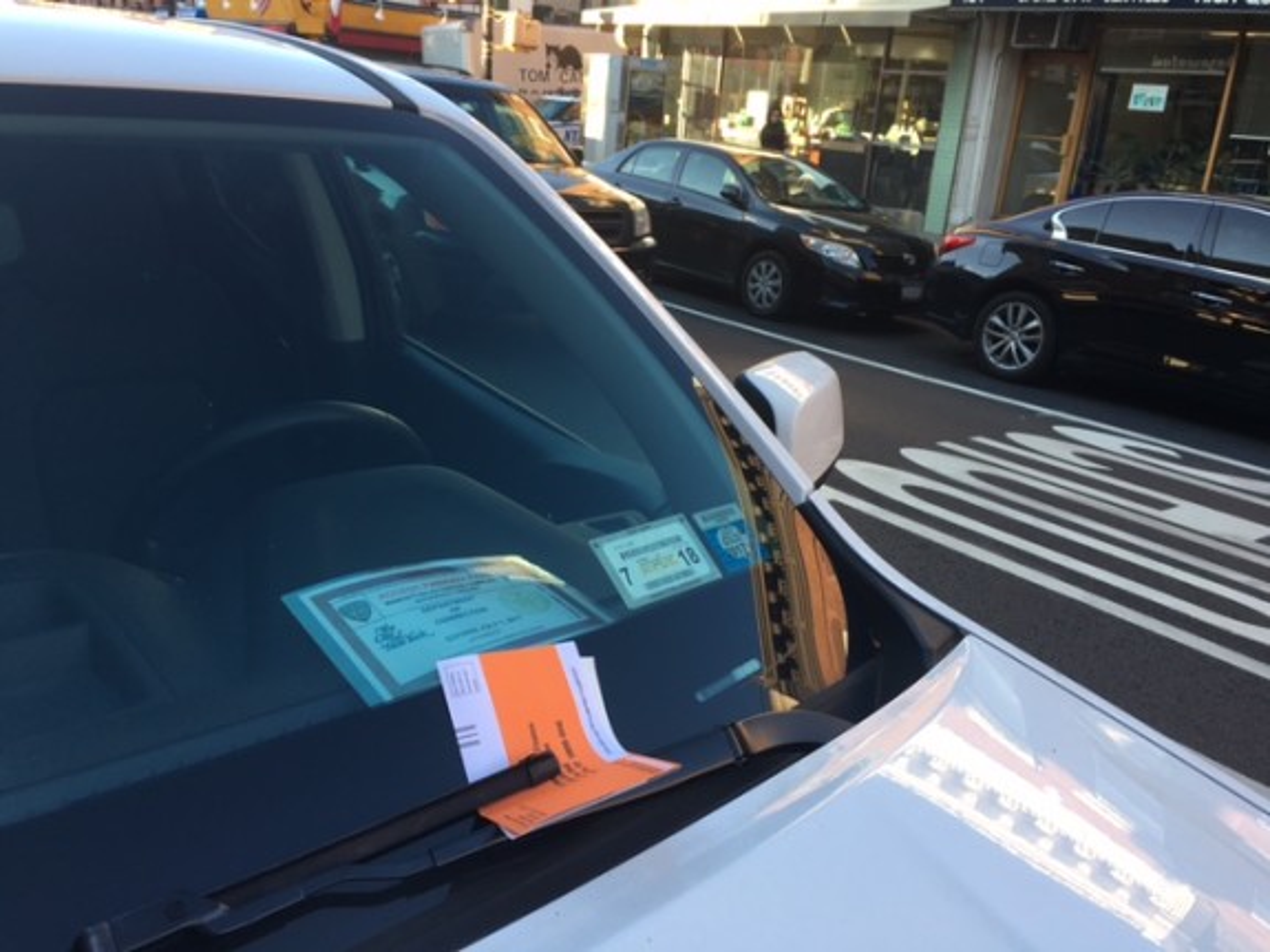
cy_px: 476
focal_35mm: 29
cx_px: 635
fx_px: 1064
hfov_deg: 61.7
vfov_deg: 48.2
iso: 25
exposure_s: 1/130
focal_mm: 4.15
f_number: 2.2
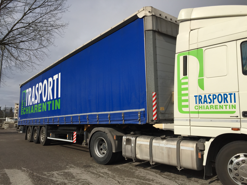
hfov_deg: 61.7
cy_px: 92
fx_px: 207
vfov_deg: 48.2
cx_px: 124
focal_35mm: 29
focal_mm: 4.15
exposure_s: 1/4405
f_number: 2.2
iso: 32
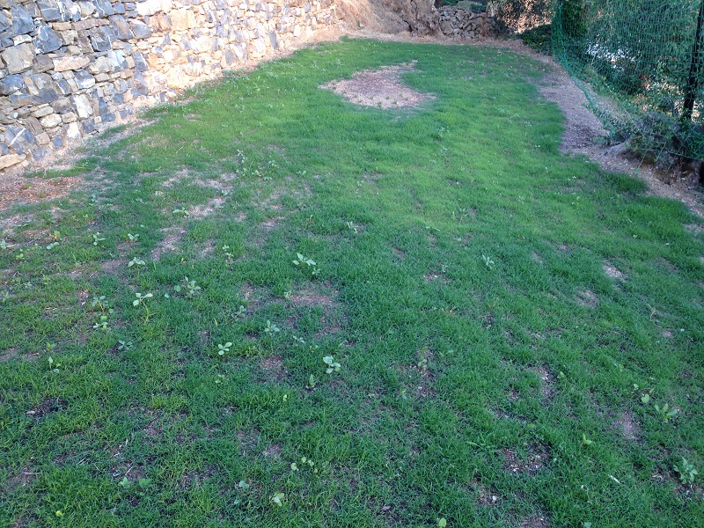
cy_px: 264
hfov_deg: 55.4
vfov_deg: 42.9
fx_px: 671
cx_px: 352
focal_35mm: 33
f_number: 2.4
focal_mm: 4.12
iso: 80
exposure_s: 1/120
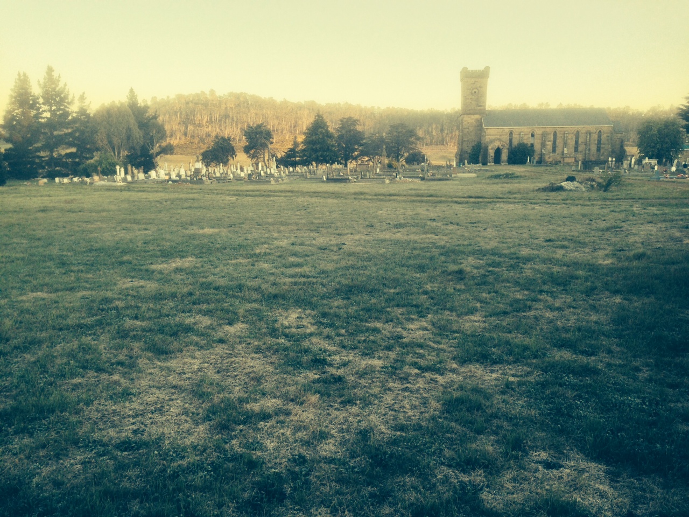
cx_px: 344
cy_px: 258
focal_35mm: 33
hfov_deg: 55.4
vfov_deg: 42.9
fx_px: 657
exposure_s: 1/120
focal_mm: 4.12
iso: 80
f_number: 2.4
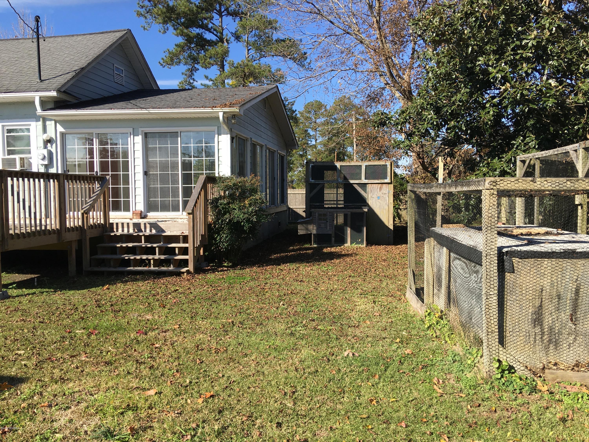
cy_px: 221
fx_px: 493
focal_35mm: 29
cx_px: 294
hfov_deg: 61.7
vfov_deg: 48.2
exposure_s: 1/1012
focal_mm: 4.15
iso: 25
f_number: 2.2
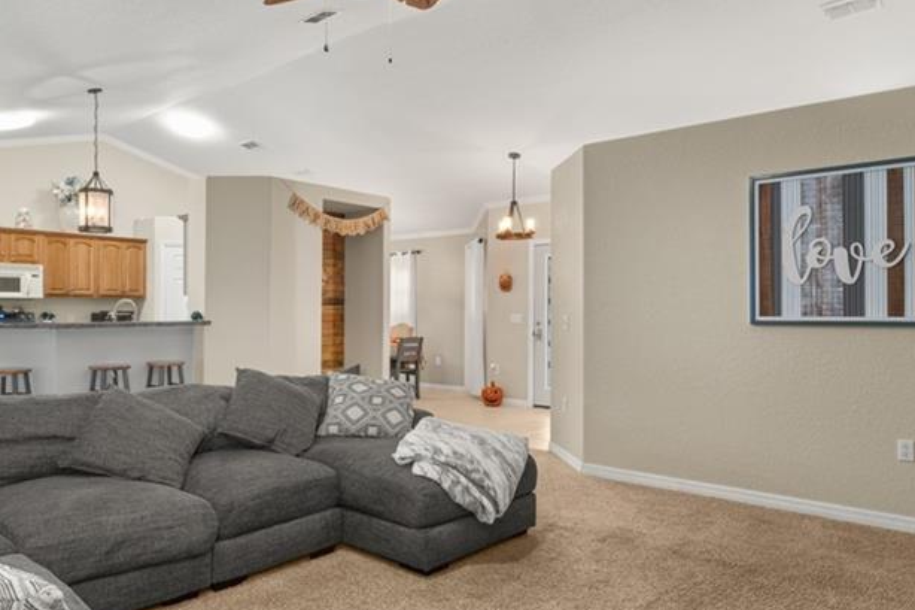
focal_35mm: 25
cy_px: 330
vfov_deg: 51.2
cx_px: 370
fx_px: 635
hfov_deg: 70.8
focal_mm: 15
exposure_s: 2.5
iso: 400
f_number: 11
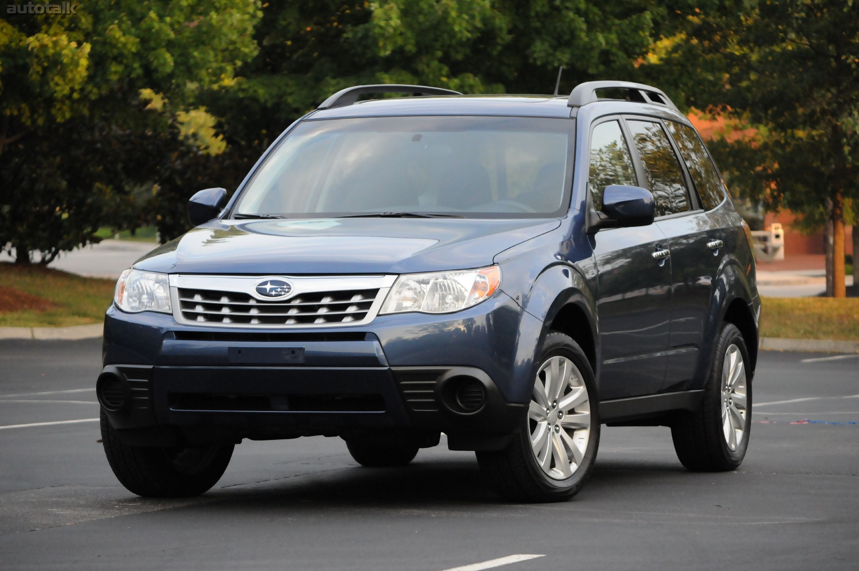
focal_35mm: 158
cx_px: 430
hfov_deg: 13.1
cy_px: 286
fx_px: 3754
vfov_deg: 8.7
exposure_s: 1/640
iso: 2000
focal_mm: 105
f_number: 5.6
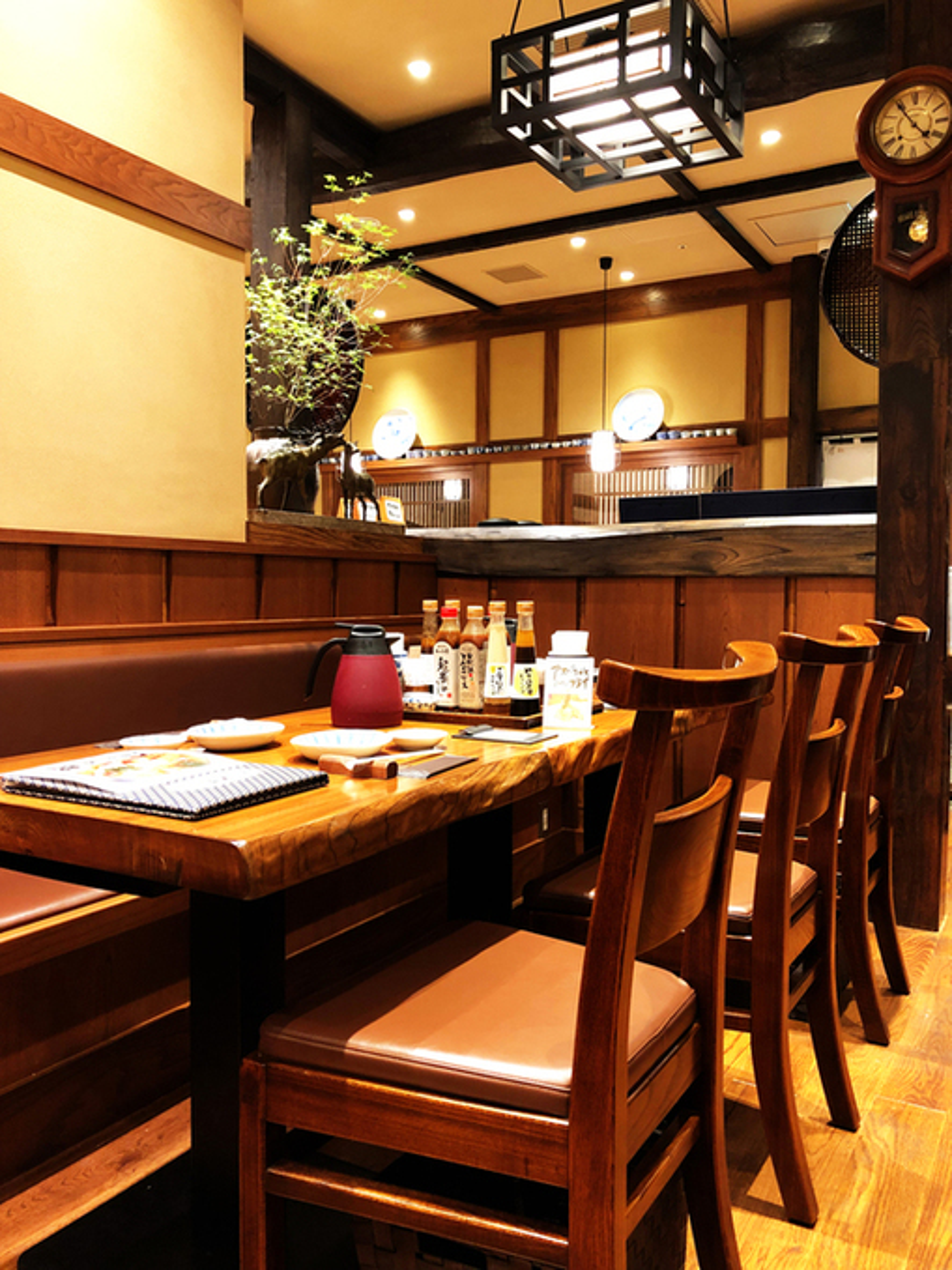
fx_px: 1027
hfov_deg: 49.7
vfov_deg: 63.5
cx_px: 476
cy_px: 635
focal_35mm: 28
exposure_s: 1/11
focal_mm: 4
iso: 100
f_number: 1.8
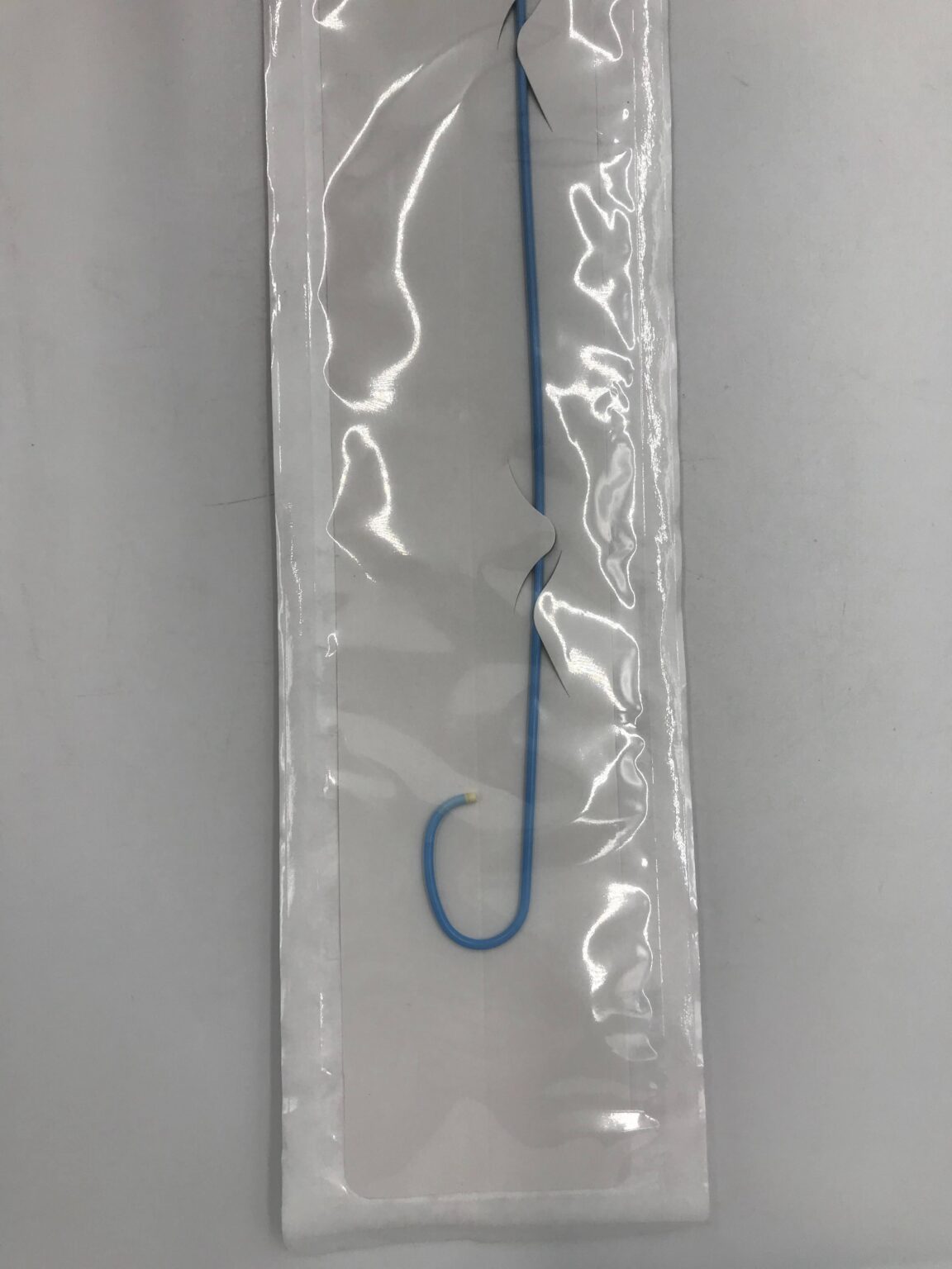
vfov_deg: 63.4
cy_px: 634
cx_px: 476
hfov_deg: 49.7
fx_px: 1027
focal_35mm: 28
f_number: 1.8
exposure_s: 1/228
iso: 20
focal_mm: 3.99
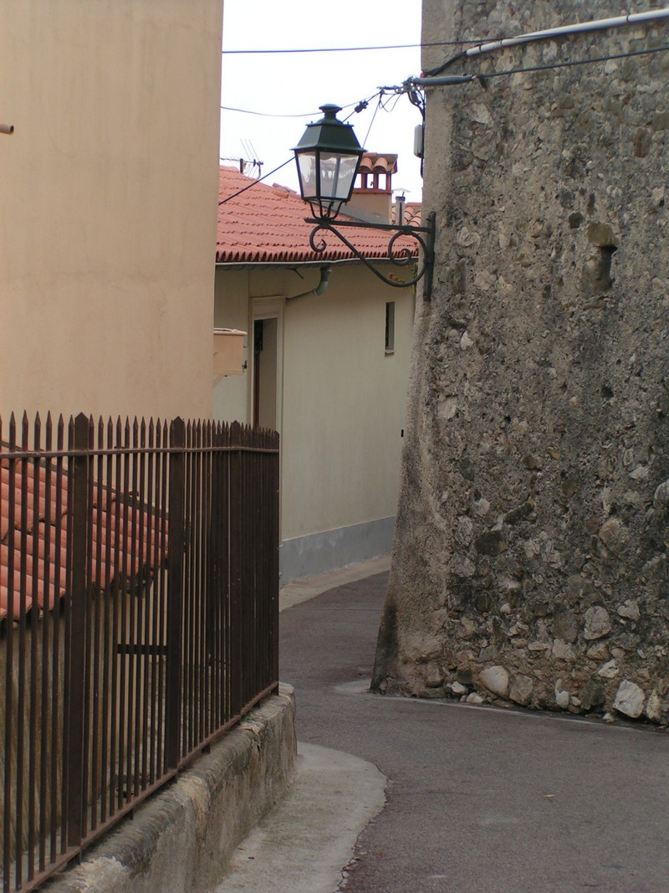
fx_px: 2448
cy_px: 446
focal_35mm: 95
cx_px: 334
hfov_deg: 15.6
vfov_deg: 20.7
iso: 50
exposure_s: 1/200
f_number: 5
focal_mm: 14.5
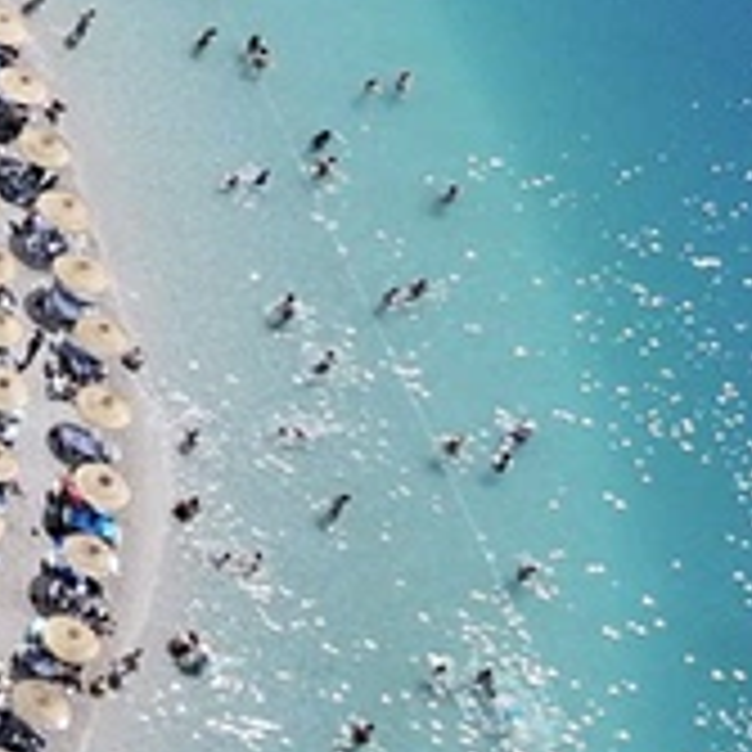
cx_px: -1711
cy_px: 198
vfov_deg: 10.8
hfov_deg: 8.5
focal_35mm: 162
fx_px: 3982
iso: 120
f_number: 2.8
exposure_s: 1/2000
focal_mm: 12.29
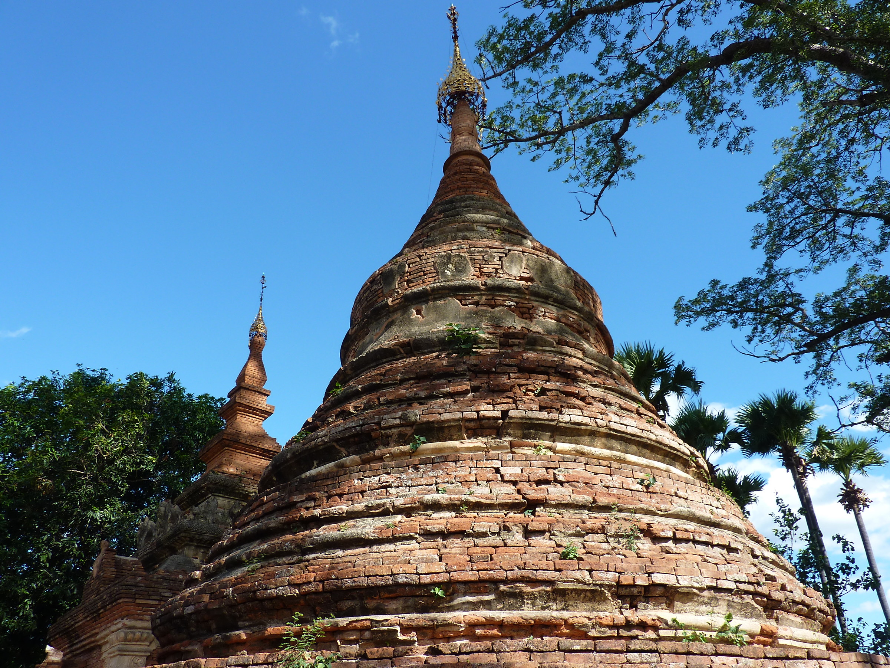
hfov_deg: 69.4
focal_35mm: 25
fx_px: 643
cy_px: 334
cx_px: 445
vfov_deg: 54.9
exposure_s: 1/320
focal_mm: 4.1
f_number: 4
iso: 80
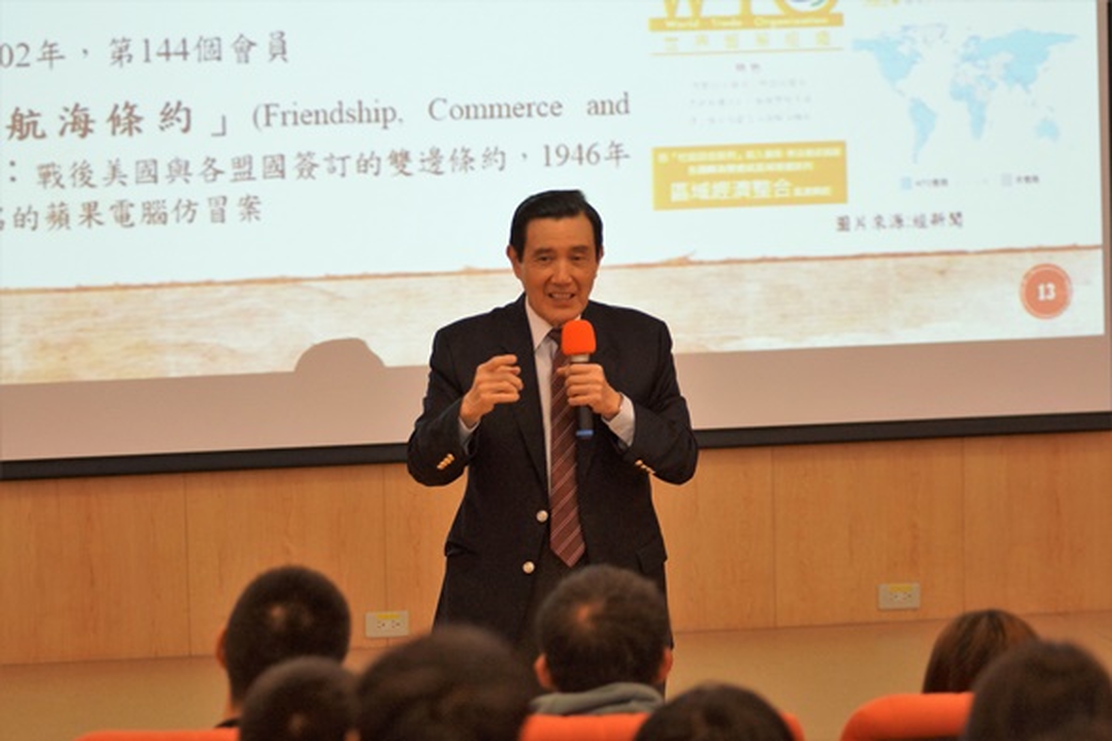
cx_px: 556
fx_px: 4632
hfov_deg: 13.7
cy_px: 370
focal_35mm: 150
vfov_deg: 9.1
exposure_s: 1/250
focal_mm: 100
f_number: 2.8
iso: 1250
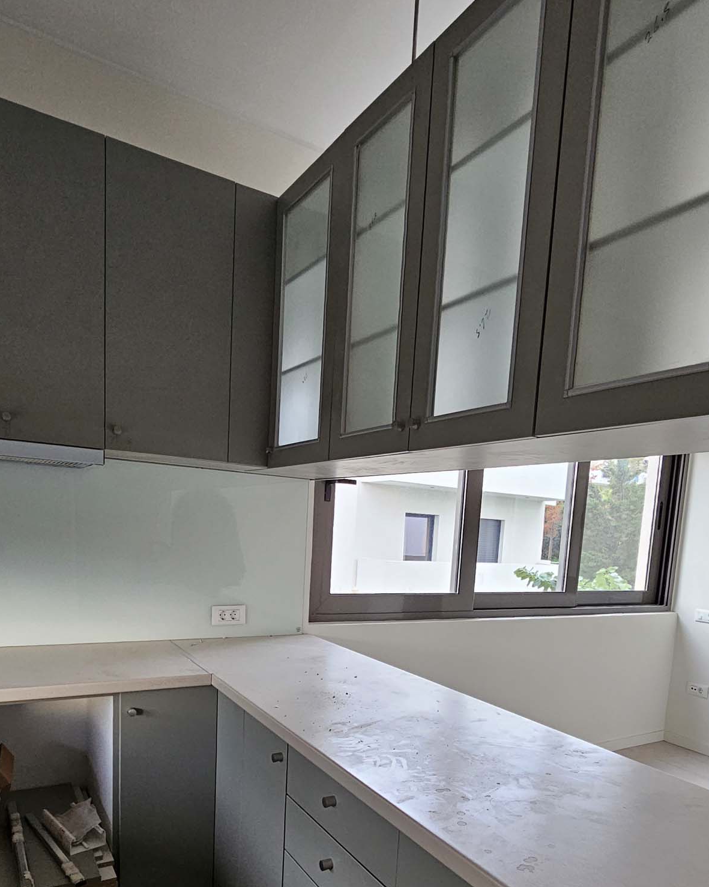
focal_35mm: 22
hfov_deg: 63.0
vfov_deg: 71.7
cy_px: 623
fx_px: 577
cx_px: 381
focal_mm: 2.2
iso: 200
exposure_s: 1/50
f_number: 2.2
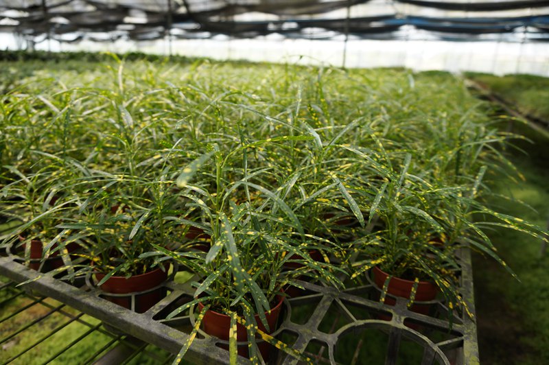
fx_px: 366
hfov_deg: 73.8
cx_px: 274
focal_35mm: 24
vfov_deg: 53.1
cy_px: 182
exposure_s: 1/250
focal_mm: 16
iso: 200
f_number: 3.5
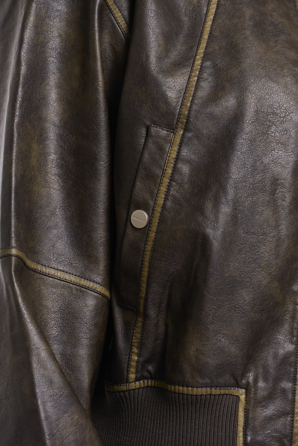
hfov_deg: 7.0
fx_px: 2433
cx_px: 144
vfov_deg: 10.5
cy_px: 227
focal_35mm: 196
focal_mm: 180
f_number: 8
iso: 125
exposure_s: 1/160
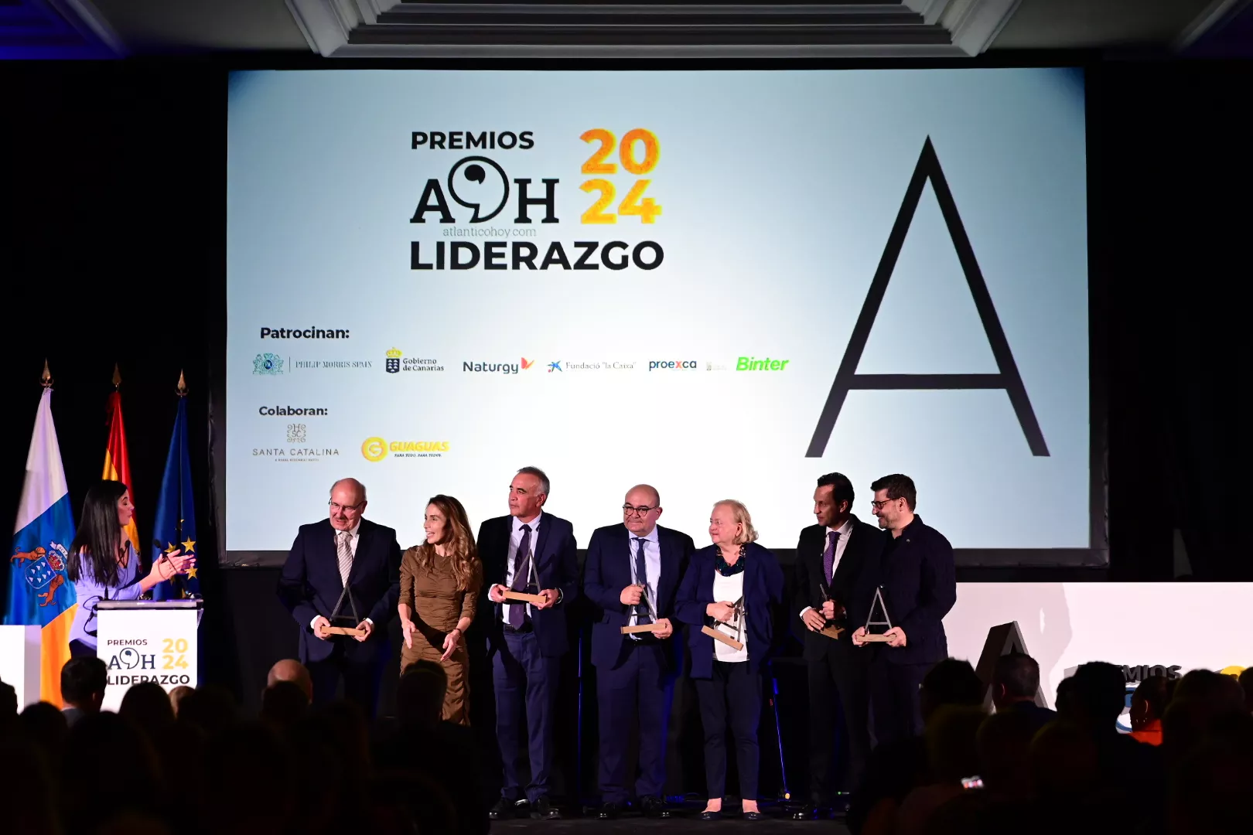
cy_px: 418
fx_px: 2958
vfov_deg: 16.1
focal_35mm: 85
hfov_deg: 23.9
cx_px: 626
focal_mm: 85
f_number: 2
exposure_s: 1/3200
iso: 5000
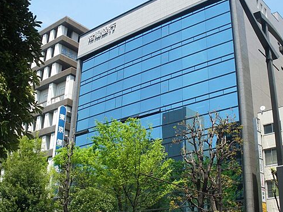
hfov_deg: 40.4
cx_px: 151
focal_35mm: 47
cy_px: 95
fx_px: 384
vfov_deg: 30.9
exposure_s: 1/200
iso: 100
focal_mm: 6.3
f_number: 5.4
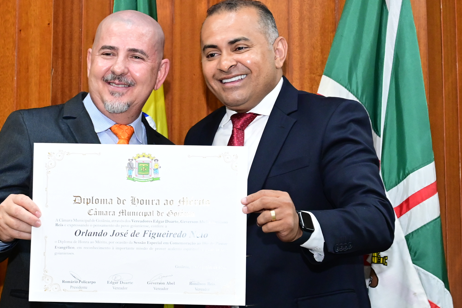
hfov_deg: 20.2
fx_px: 1296
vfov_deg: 13.5
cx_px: 175
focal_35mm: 101
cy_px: 179
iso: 4000
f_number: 4.5
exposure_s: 1/125
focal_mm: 46
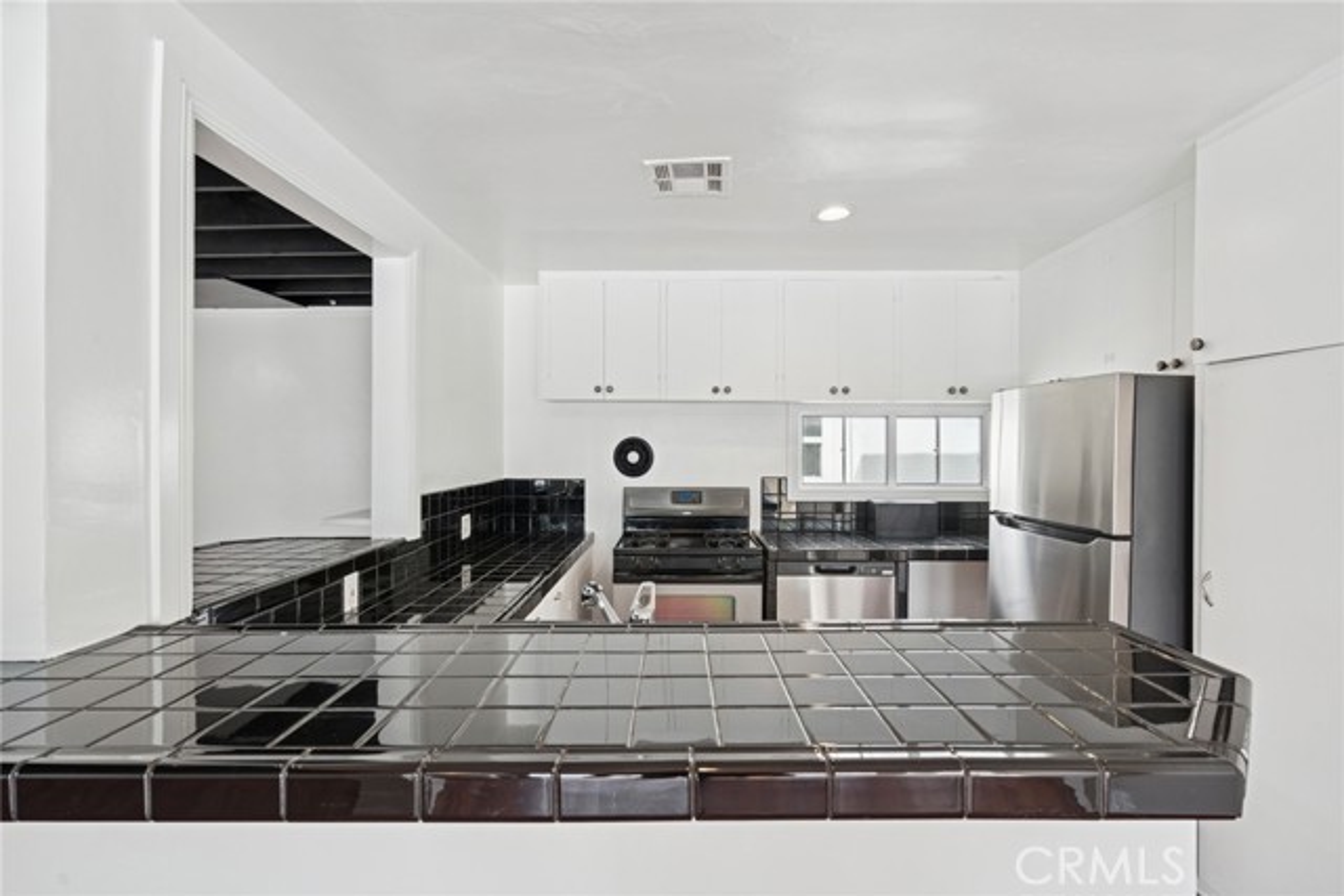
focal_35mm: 16
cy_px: 448
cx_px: 672
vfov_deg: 73.8
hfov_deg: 96.7
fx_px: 597
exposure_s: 1/50
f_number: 8
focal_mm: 16
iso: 320
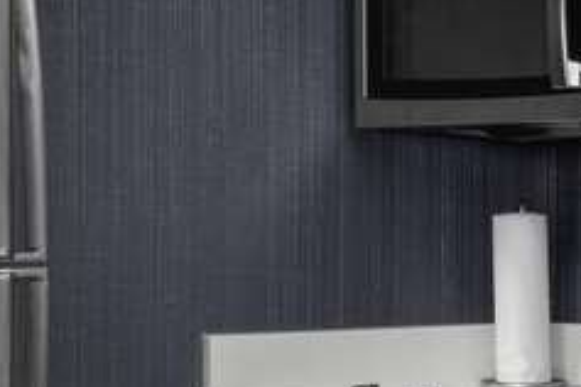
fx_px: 2437
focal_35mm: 151
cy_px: 434
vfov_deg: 9.0
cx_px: 872
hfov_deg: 12.9
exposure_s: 1/250
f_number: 22
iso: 400
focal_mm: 35
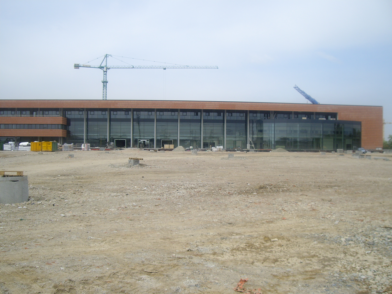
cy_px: 147
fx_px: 430
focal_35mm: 38
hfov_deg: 49.0
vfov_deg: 37.7
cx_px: 196
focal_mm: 6.2
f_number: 4.3
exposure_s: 1/320
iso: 50
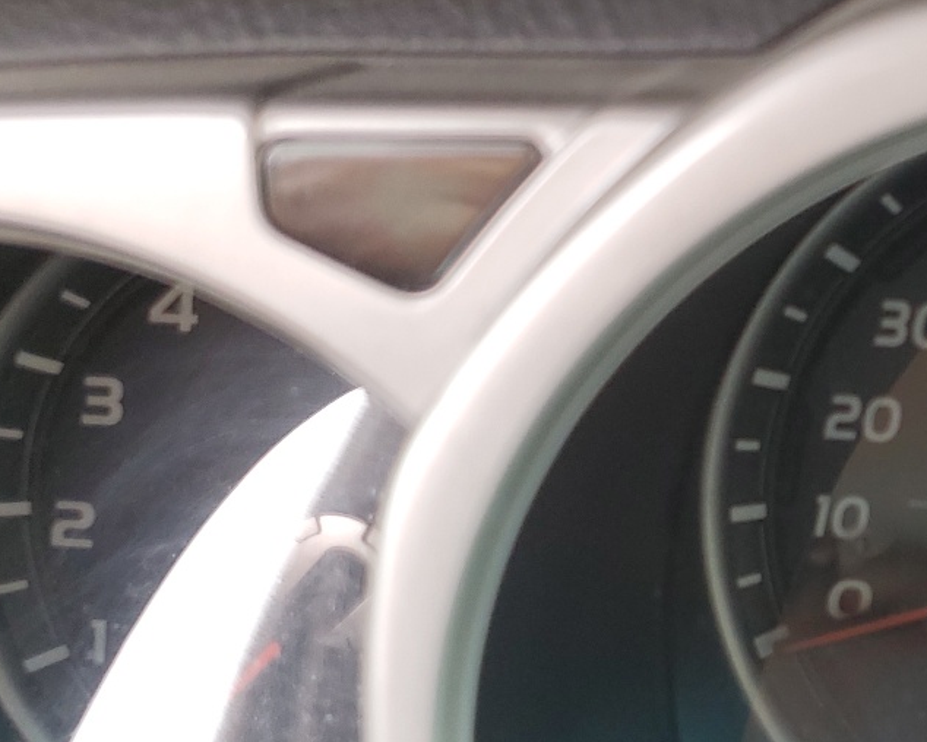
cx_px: 1066
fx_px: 1757
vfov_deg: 23.4
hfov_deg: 26.7
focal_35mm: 64
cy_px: 641
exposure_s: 1/60.2
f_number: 1.5
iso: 58
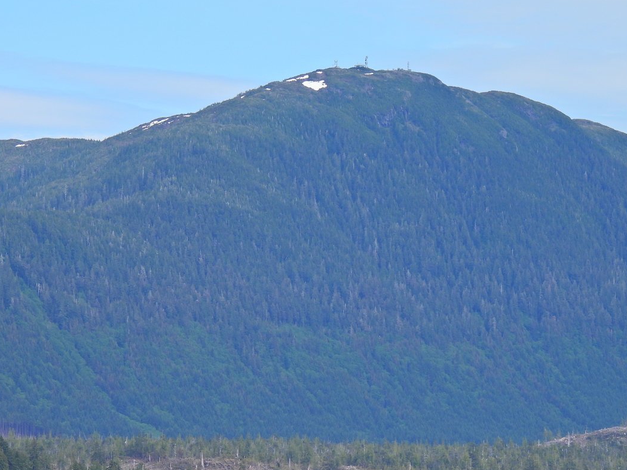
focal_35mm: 244
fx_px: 4420
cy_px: 284
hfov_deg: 8.1
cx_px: 301
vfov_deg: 6.1
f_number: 4.5
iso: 100
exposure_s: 1/800
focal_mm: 35.7
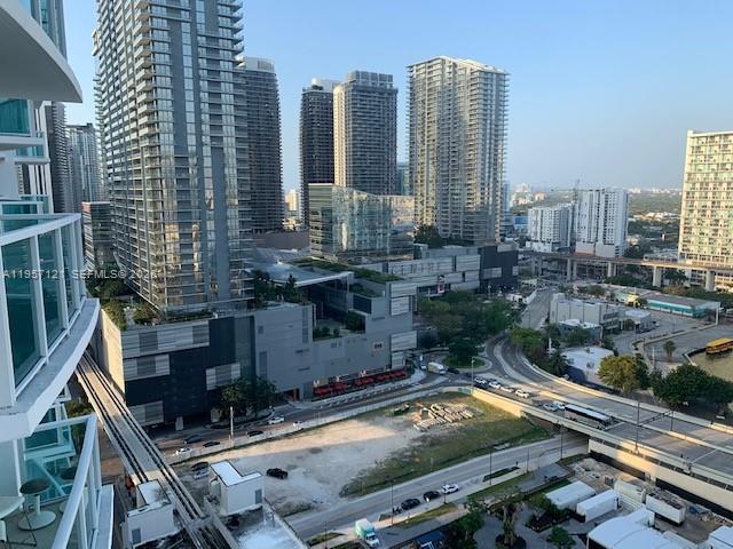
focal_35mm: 26
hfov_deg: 67.3
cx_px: 366
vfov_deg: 53.1
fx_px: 551
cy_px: 274
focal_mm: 4.25
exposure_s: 1/594
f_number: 1.8
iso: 25
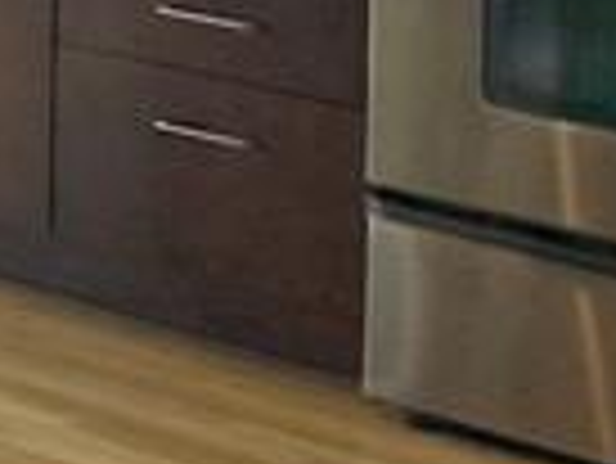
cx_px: -1592
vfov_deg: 7.7
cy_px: -694
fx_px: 3188
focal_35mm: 179
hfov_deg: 8.2
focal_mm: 6.86
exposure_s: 1/1157
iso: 80
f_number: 1.78
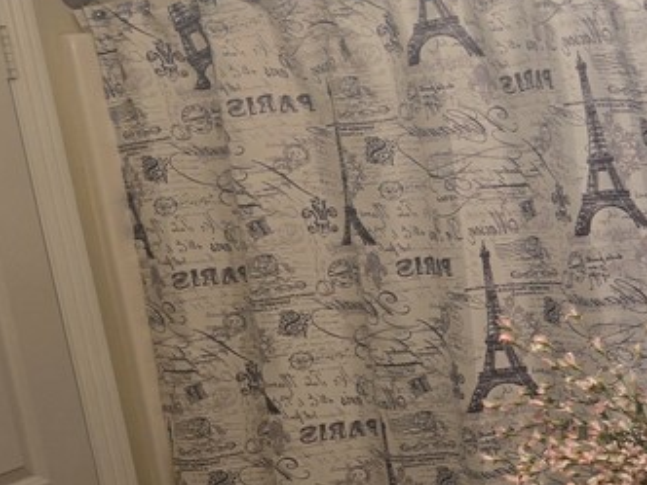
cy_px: 314
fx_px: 1327
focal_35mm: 71
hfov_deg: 23.2
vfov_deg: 20.7
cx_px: 916
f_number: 1.7
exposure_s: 1/120
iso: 40
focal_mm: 6.3
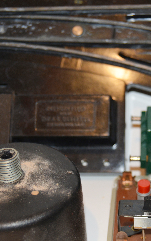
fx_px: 533
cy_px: 124
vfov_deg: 25.5
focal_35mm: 81
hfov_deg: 16.0
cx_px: 126
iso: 250
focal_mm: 26
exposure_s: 1/60
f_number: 4
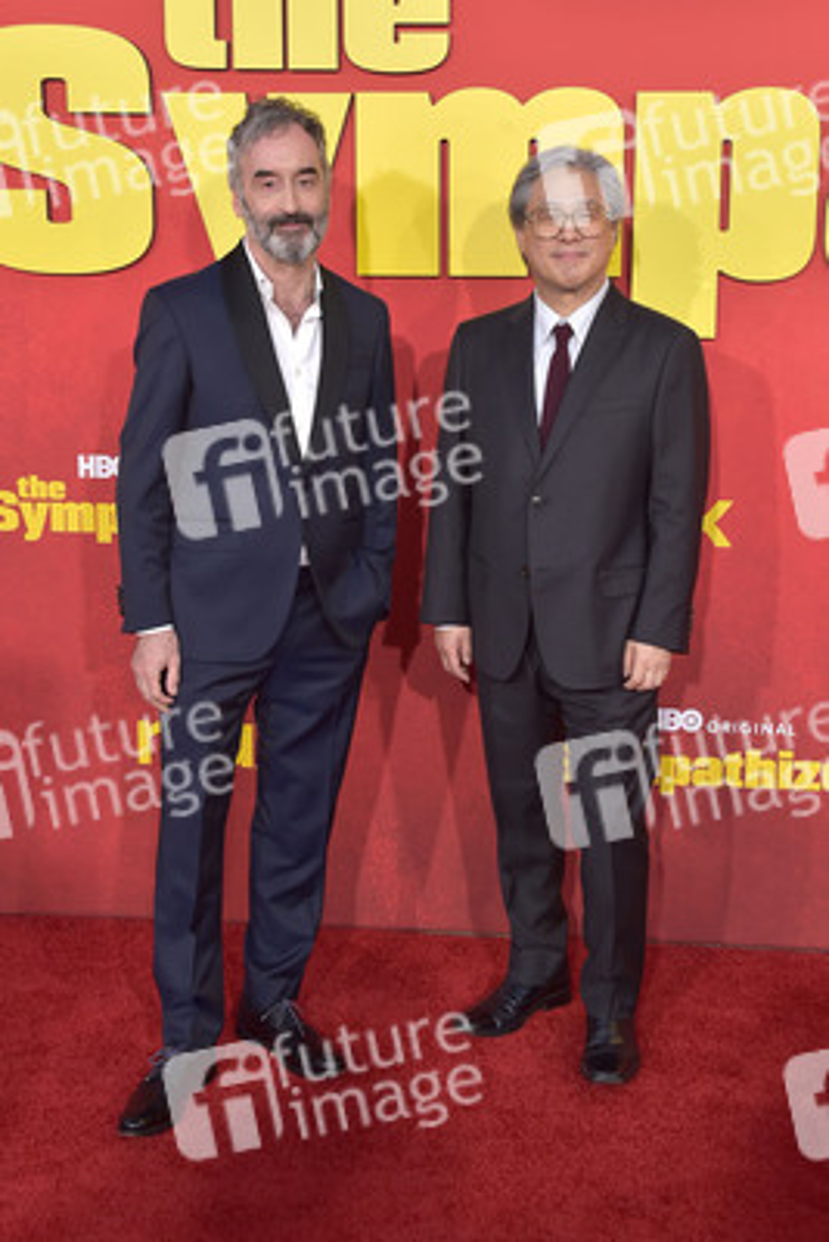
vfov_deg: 46.4
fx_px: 1449
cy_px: 621
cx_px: 414
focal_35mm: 42
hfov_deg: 31.9
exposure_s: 1/1250
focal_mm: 42
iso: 1250
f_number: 6.3
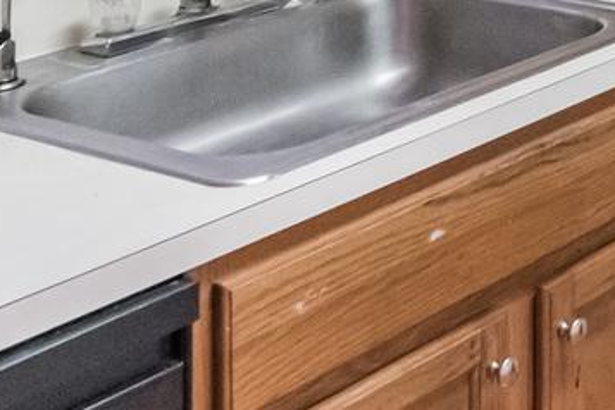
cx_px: 1035
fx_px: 1469
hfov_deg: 19.2
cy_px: -454
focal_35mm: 86
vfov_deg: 13.3
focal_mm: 15
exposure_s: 1/320
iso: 4000
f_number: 4.5
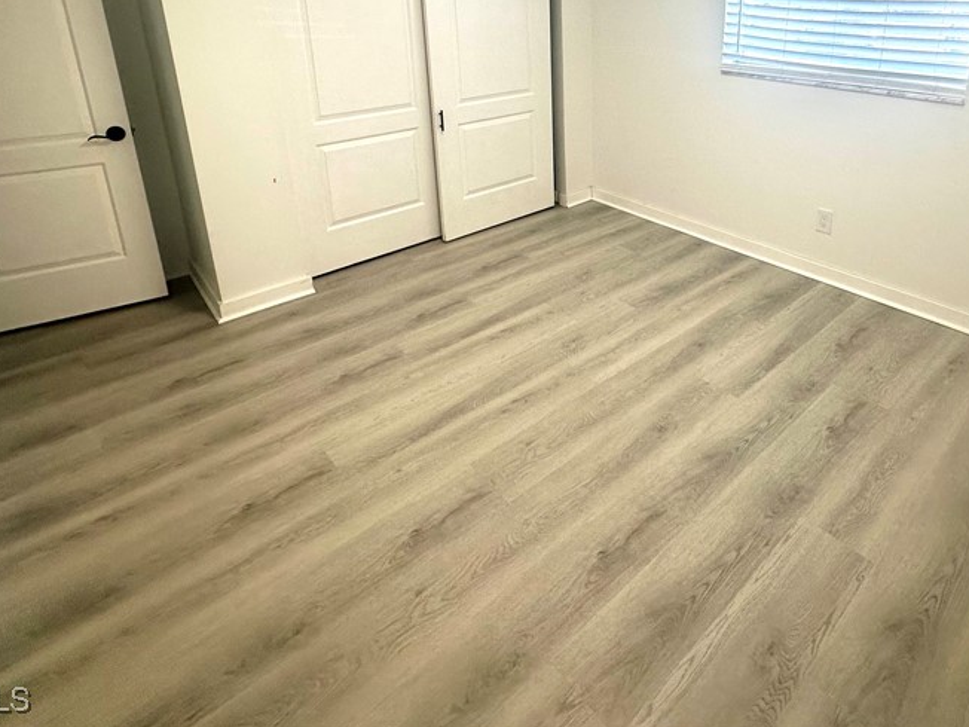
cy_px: 162
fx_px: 616
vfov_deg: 57.3
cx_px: 609
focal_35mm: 22
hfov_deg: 75.0
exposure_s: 1/100
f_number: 2.2
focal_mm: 2.22
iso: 100
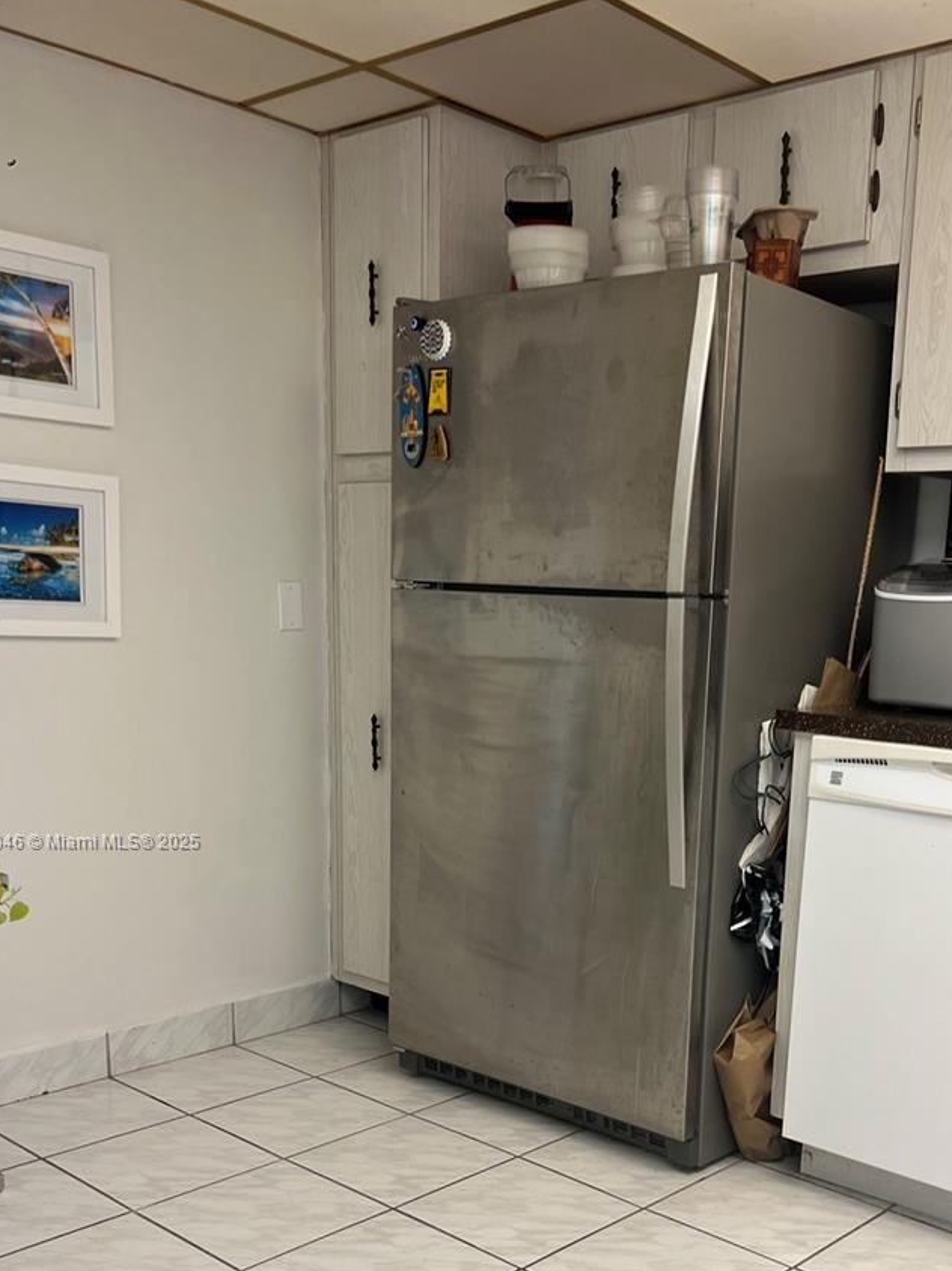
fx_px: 1357
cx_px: 601
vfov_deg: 49.3
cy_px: 843
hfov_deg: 38.4
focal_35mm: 37
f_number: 1.5
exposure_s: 1/60
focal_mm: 5.7
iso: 80
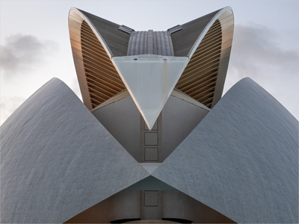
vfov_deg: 18.4
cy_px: 112
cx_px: 150
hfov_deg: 24.4
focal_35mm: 80
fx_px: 691
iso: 200
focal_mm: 40
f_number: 8
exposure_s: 1/80
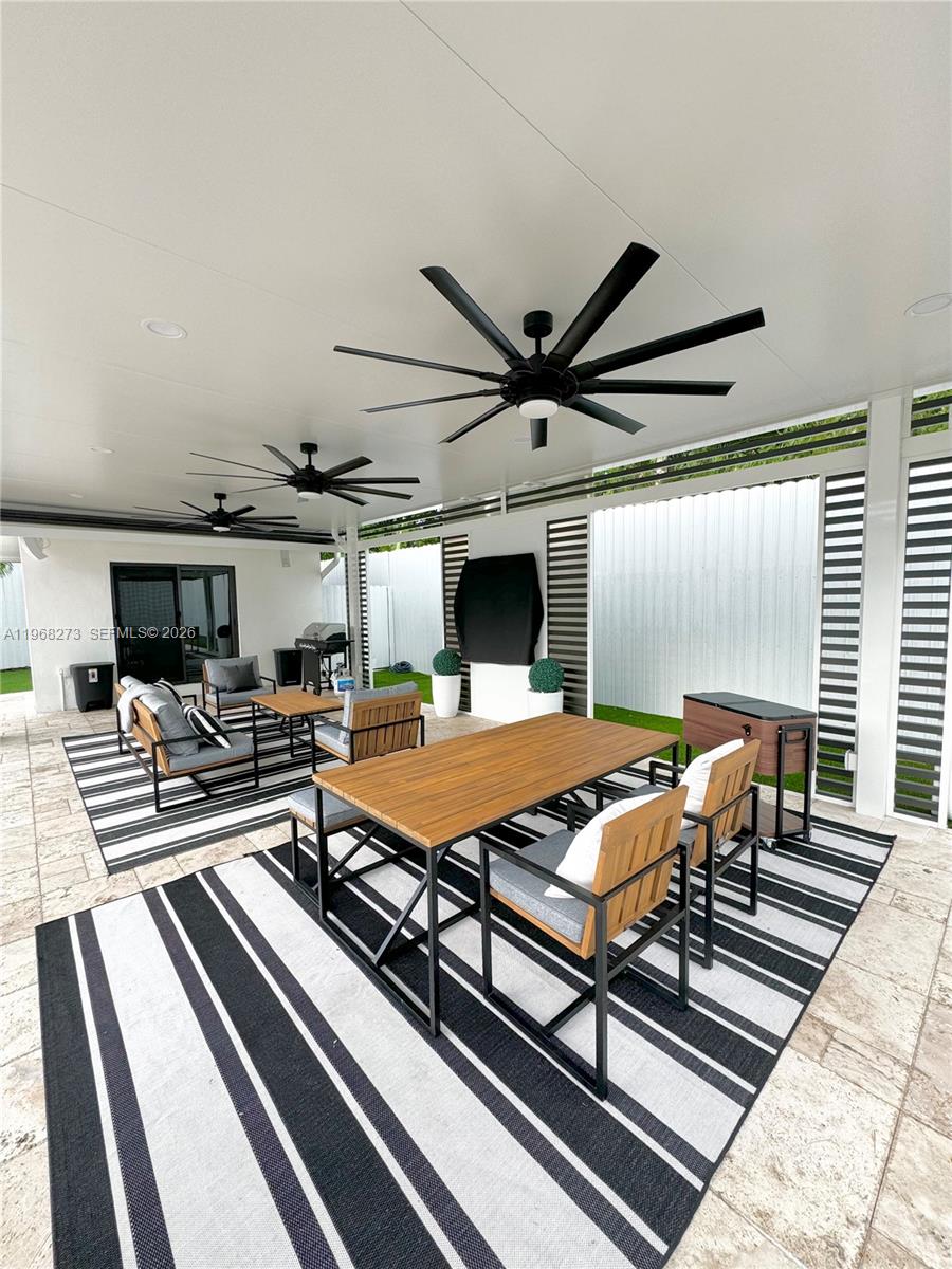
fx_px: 513
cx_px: 476
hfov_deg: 85.7
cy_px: 634
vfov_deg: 102.1
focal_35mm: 14
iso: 50
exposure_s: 1/99
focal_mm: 2.22
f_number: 2.2
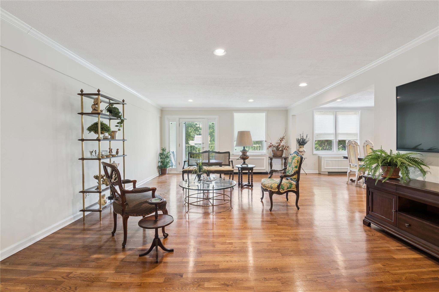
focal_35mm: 15
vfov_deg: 77.3
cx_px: 220
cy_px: 146
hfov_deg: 100.4
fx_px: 183
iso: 640
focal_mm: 15
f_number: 14
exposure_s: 1/6
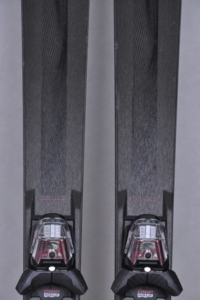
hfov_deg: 8.7
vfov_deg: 13.1
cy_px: 150
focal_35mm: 158
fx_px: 1315
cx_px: 100
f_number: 9.5
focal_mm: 105
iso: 3200
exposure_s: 1/125
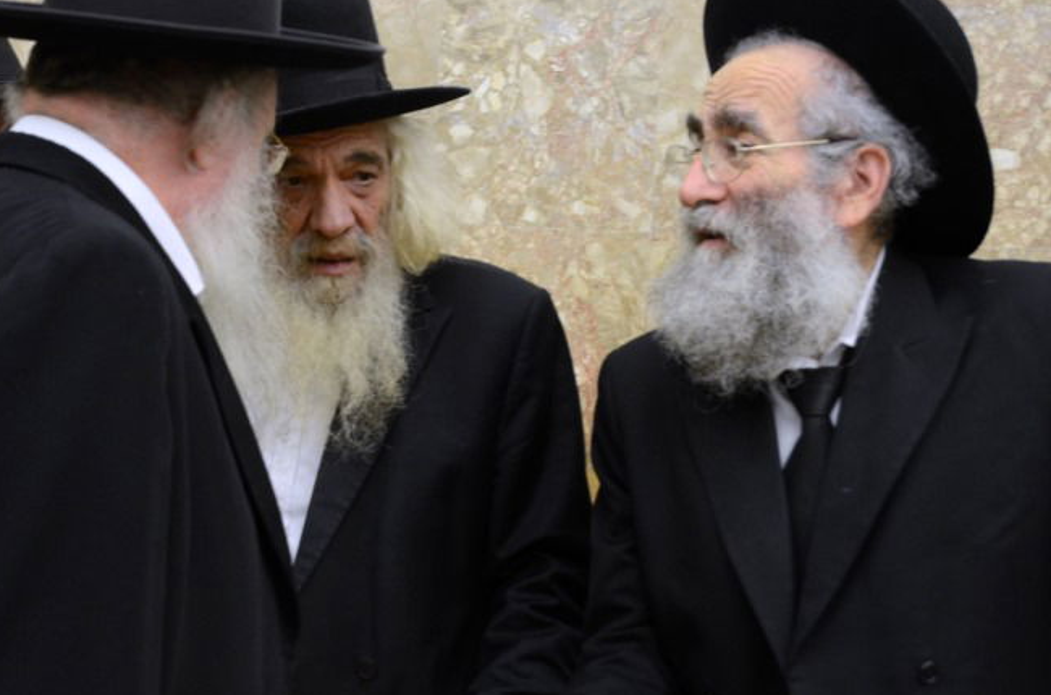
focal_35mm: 52
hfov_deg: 38.1
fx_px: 1514
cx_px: 430
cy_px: 360
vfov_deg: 25.9
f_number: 5
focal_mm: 22
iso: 1000
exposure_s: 1/125
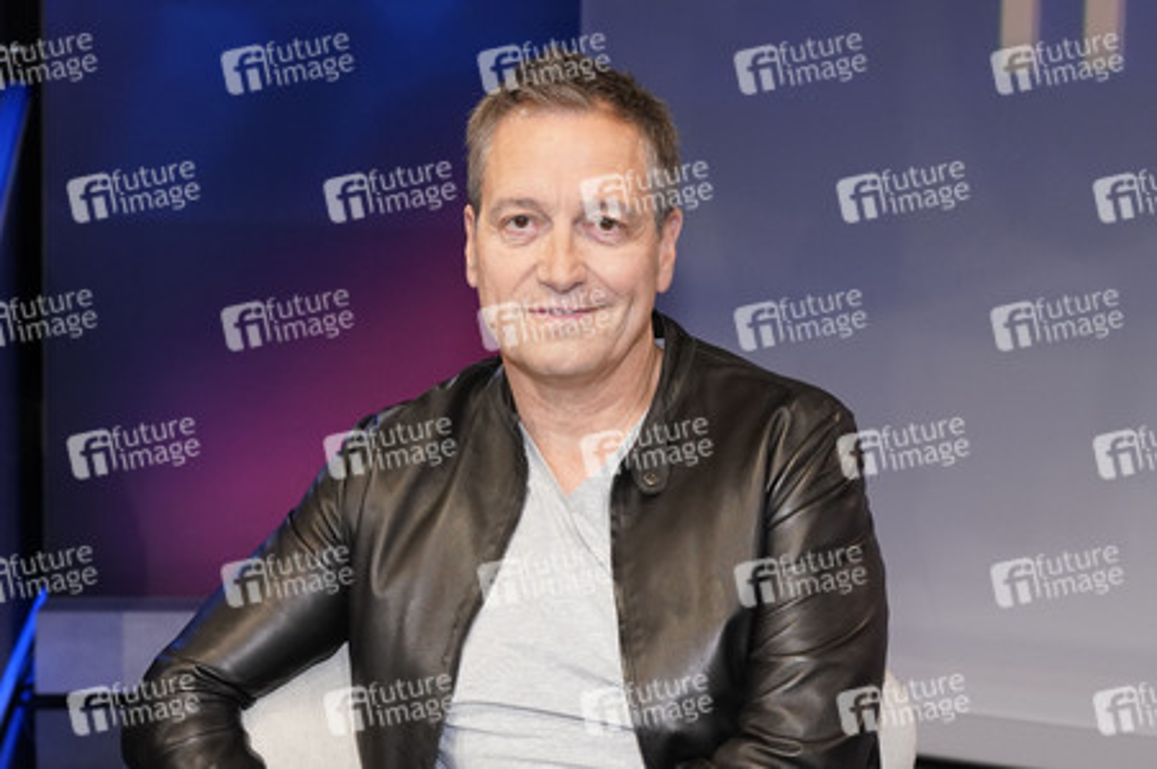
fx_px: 1188
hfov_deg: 51.9
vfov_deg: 35.9
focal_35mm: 37
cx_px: 578
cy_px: 384
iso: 2000
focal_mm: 37
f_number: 5
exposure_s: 1/160
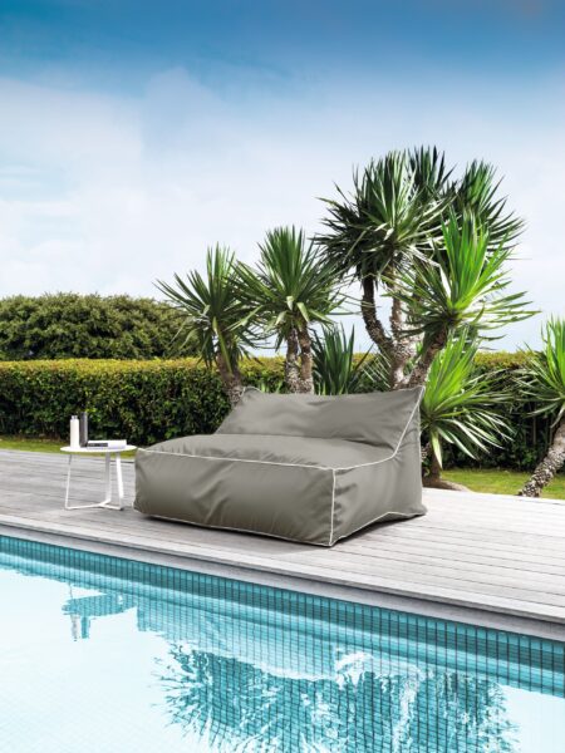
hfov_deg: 40.7
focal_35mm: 35
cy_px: 376
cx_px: 282
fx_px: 762
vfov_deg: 52.6
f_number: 13
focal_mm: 50
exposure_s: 1/30
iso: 50
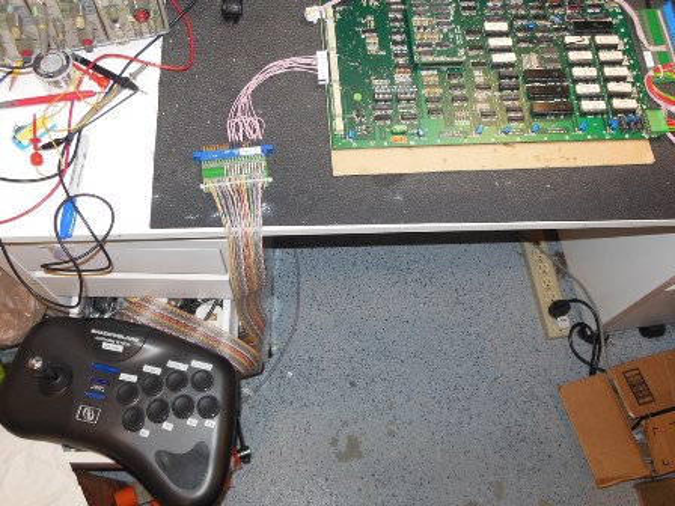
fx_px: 643
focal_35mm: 33
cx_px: 338
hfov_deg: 55.4
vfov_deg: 42.9
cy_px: 253
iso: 200
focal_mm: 6
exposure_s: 1/30
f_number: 3.5
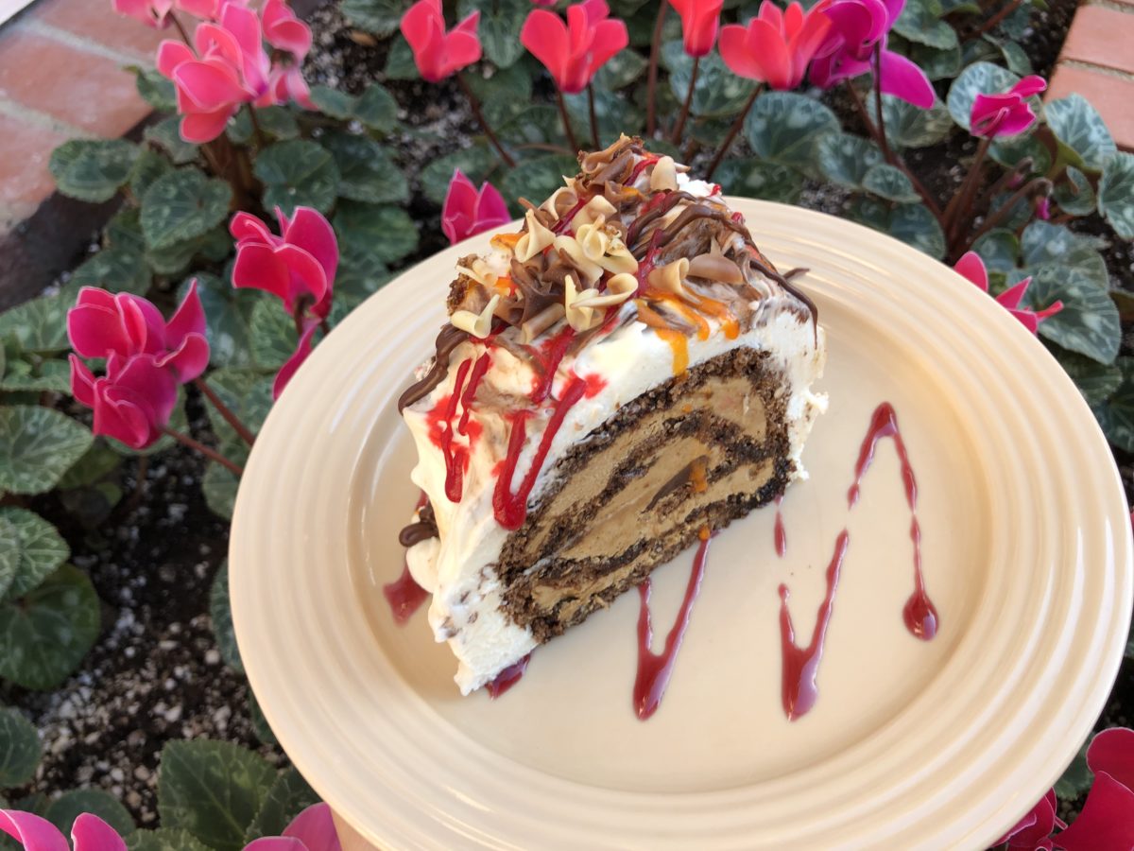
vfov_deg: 49.7
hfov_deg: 63.4
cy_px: 426
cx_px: 567
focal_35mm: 28
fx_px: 917
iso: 20
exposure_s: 1/124
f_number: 1.8
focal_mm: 4
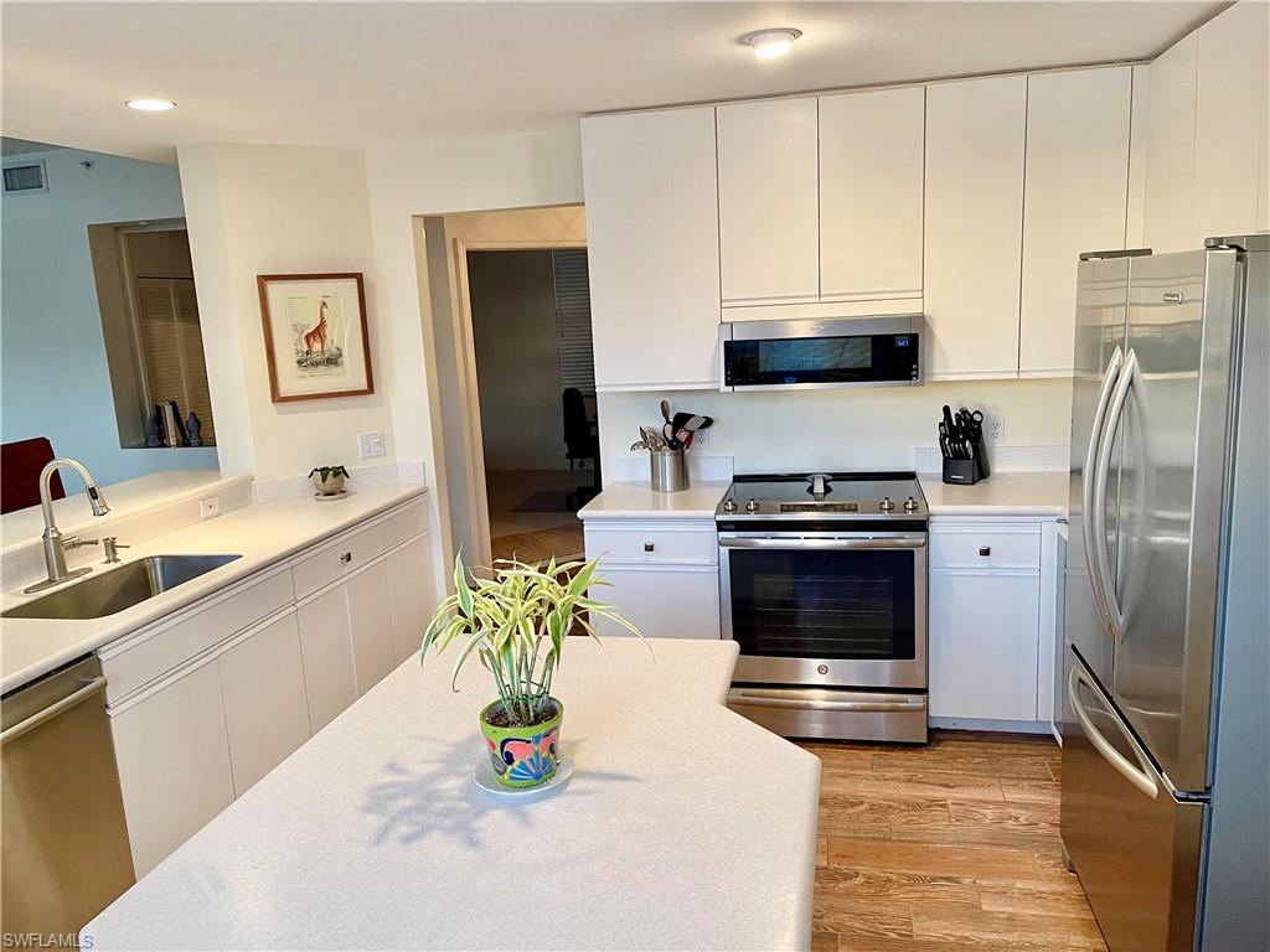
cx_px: 635
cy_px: 476
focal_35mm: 26
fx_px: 954
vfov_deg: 53.1
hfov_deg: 67.3
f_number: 1.6
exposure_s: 1/60
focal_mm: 5.1
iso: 125
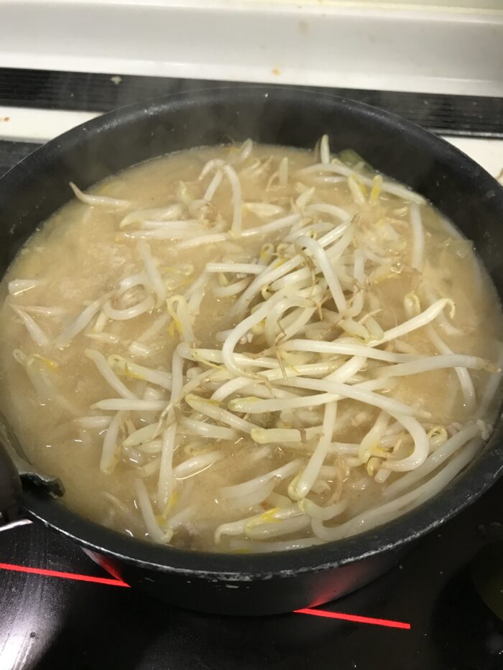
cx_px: 252
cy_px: 335
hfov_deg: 49.8
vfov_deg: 63.4
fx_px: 542
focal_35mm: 28
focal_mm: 3.99
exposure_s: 1/25
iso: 40
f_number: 1.8
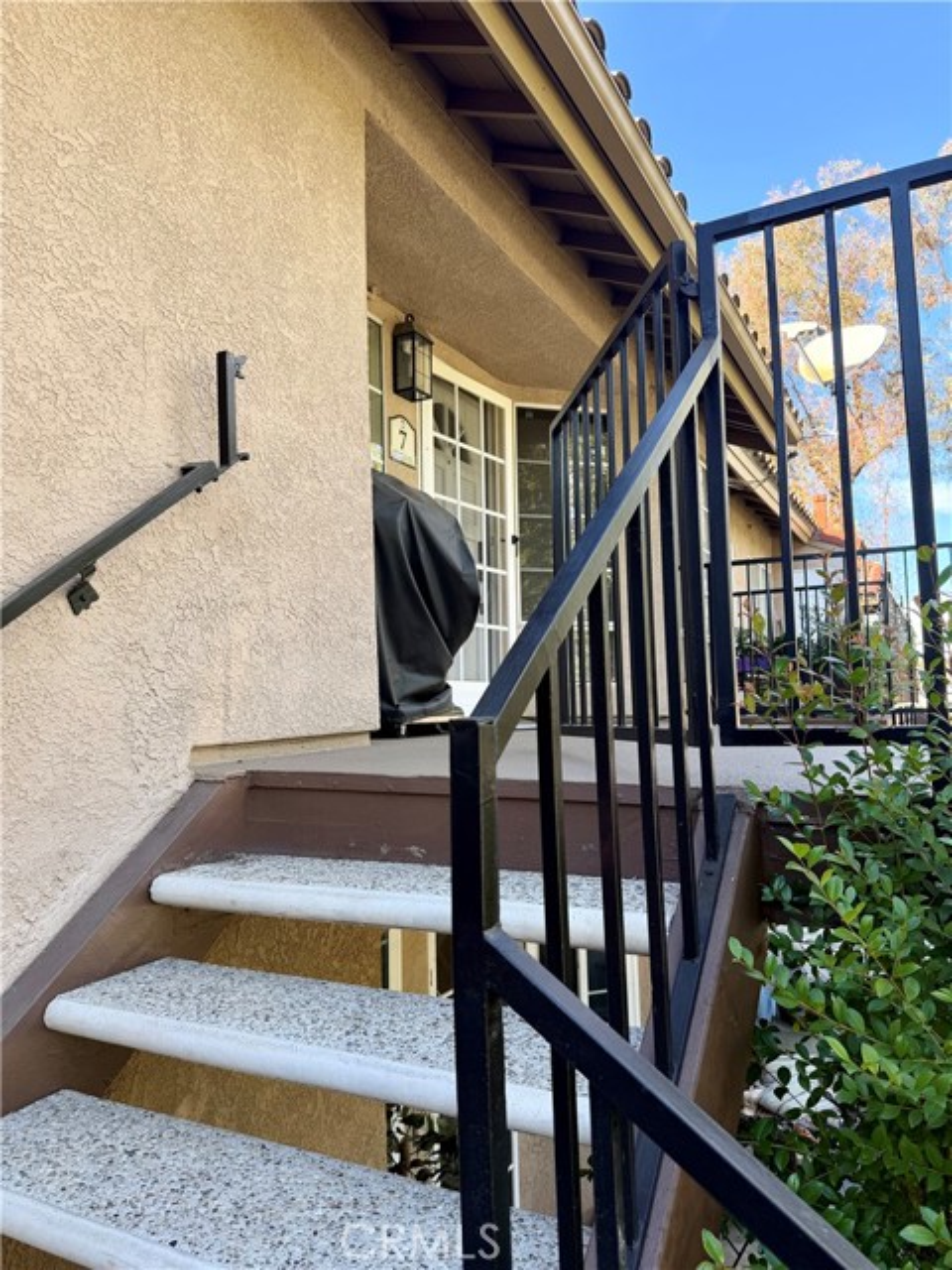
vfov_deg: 71.6
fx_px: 880
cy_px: 635
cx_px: 476
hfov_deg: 56.8
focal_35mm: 24
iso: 100
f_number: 1.78
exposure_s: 1/356
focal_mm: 6.76
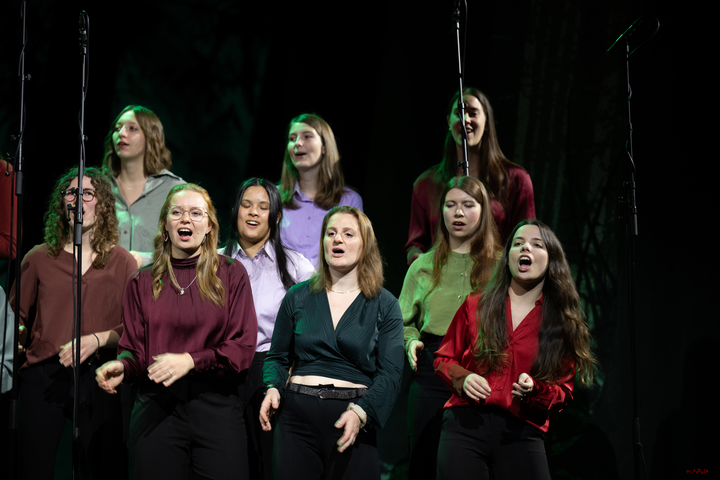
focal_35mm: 200
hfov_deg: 10.3
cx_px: 360
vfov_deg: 6.9
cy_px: 240
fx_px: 4000
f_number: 3.5
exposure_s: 1/125
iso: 1000
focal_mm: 200
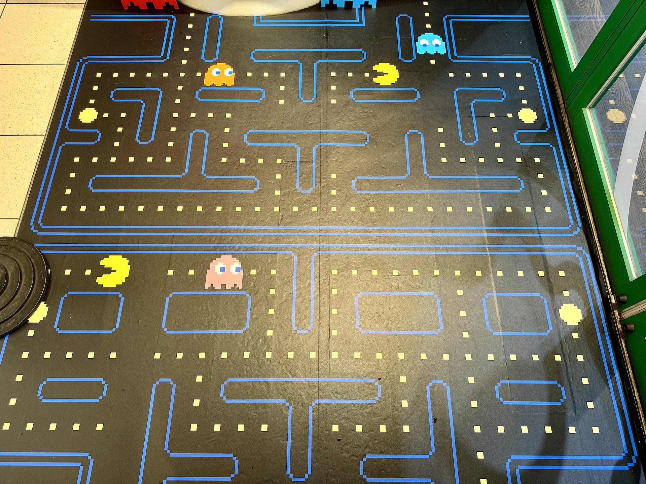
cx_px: 323
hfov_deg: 71.6
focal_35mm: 24
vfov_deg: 56.8
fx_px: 448
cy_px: 242
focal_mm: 6.76
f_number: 1.78
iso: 160
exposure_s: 1/50
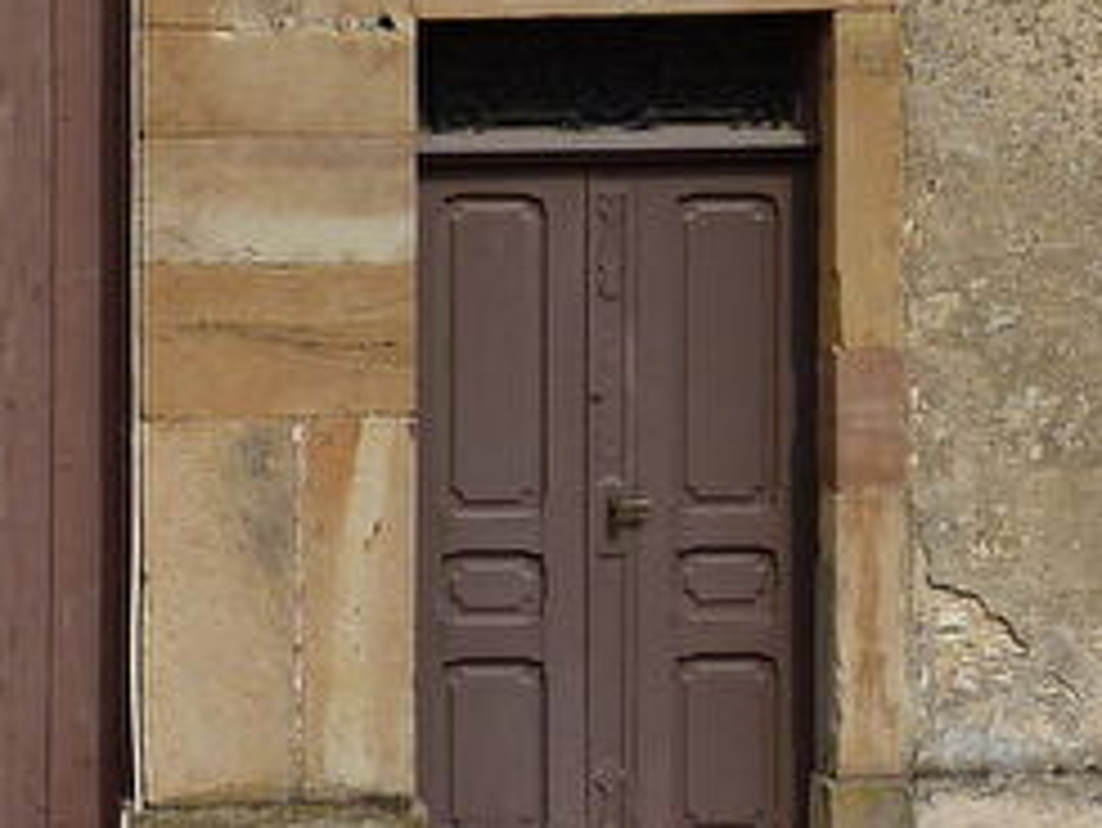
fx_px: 4650
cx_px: 540
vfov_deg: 10.1
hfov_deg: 13.5
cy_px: -22
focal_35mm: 146
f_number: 4.5
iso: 80
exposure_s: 1/500
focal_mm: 5.7
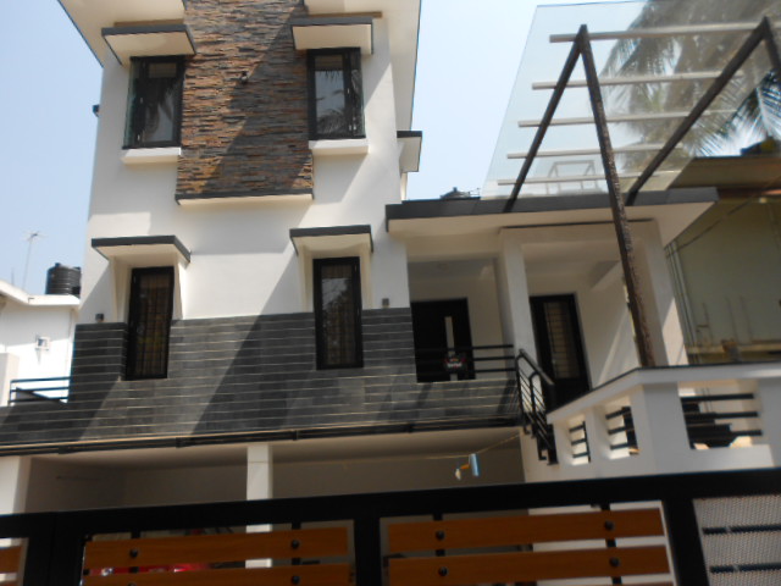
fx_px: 587
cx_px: 390
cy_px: 293
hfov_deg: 67.3
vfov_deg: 53.1
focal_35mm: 26
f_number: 3.2
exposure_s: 1/640
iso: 80
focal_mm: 4.6
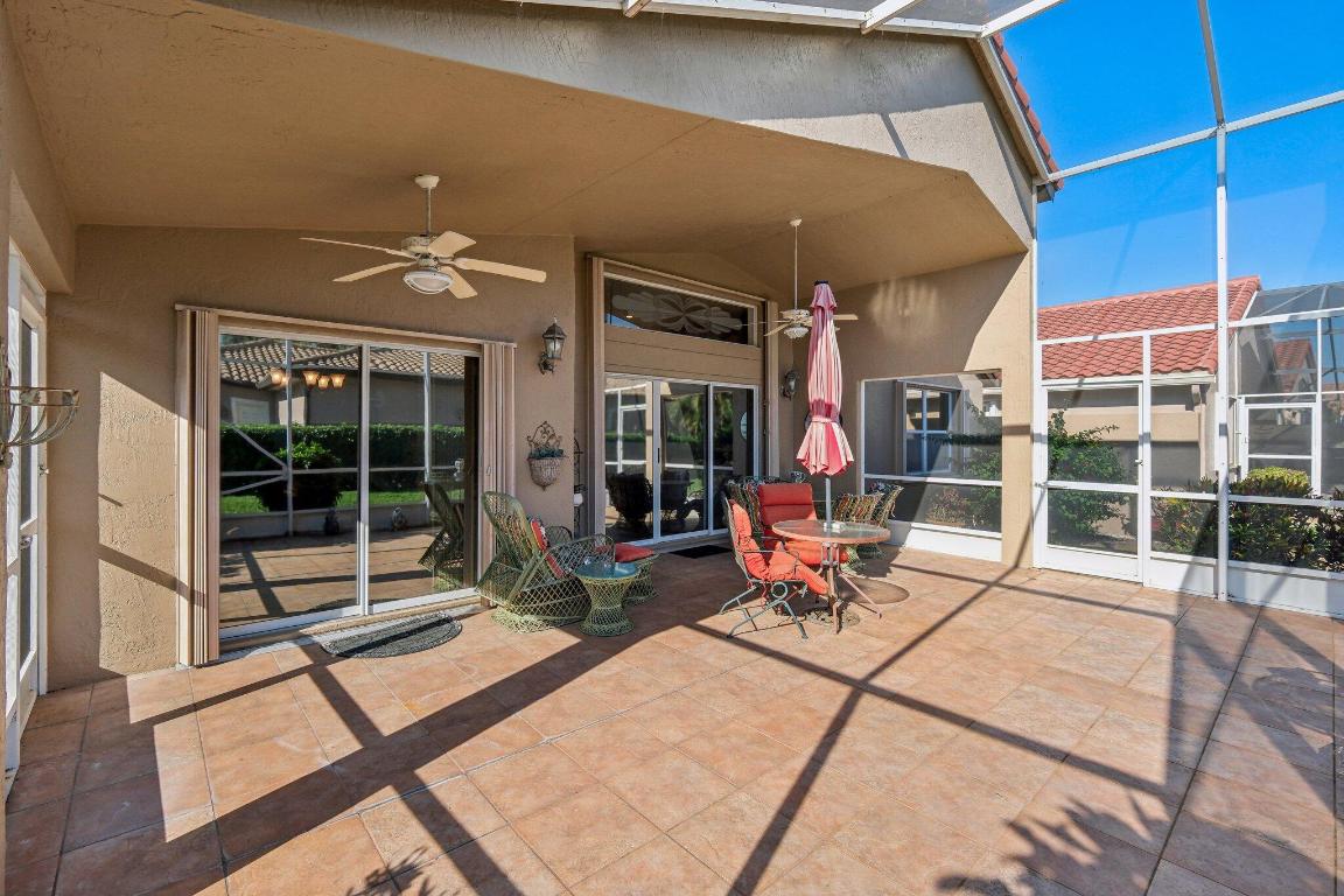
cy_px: 448
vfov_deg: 77.3
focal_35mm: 15
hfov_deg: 100.4
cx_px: 672
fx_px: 560
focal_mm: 10
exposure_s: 1/250
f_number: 8
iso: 400
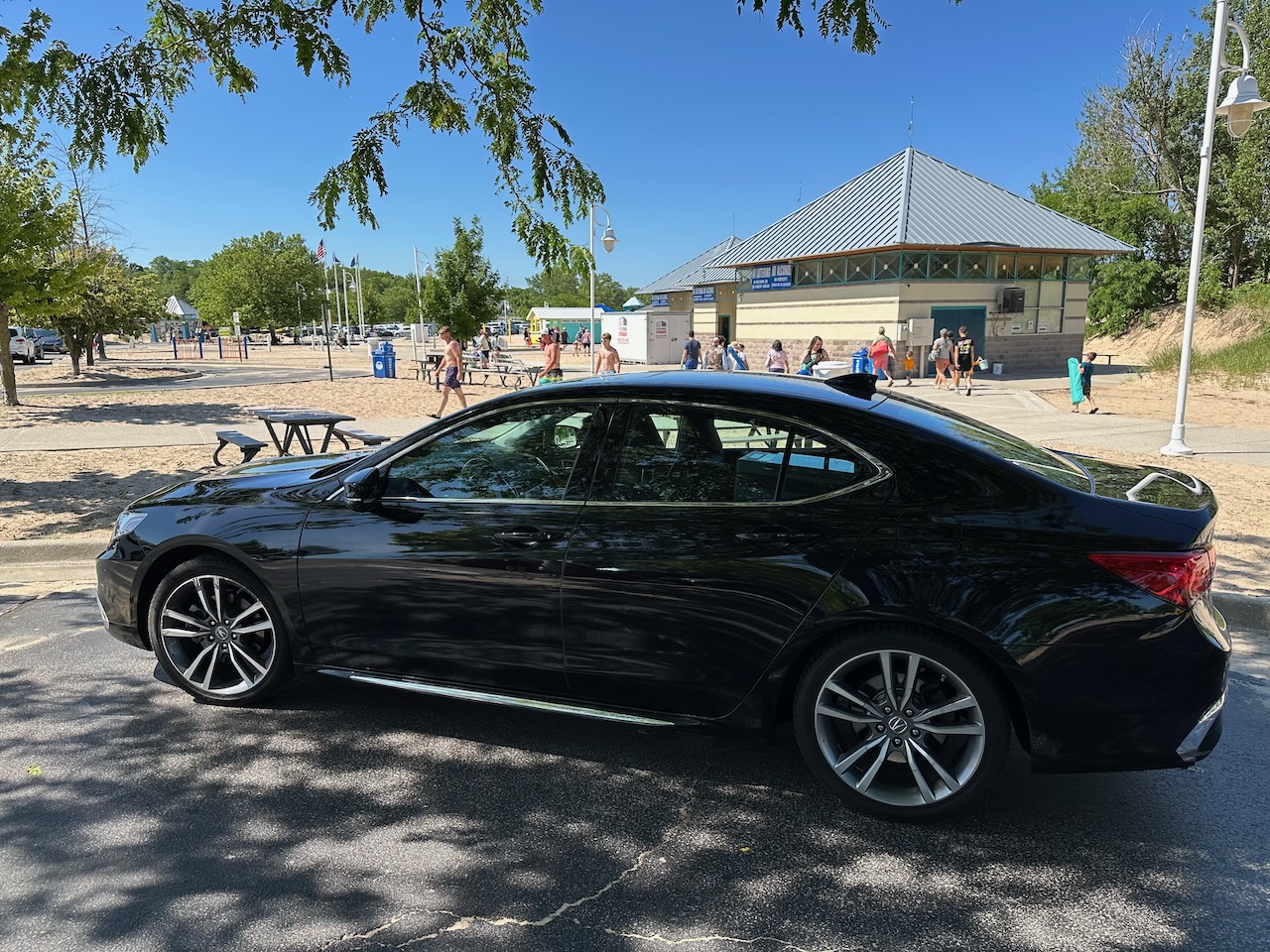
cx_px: 635
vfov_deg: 56.8
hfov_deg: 71.6
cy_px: 476
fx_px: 881
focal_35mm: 24
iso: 80
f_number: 1.78
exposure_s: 1/2967
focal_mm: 6.86
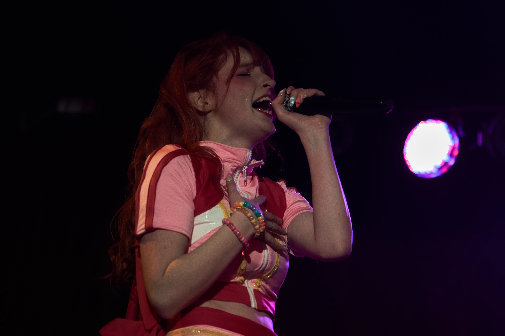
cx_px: 252
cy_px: 168
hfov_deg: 16.1
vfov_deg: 10.8
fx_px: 1781
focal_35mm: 127
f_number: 2.8
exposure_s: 1/350
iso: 1250
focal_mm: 85
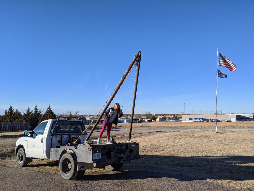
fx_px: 198
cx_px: 127
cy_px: 96
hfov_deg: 65.3
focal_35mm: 27
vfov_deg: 51.3
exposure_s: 1/2611
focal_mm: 4.44
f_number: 1.8
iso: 58
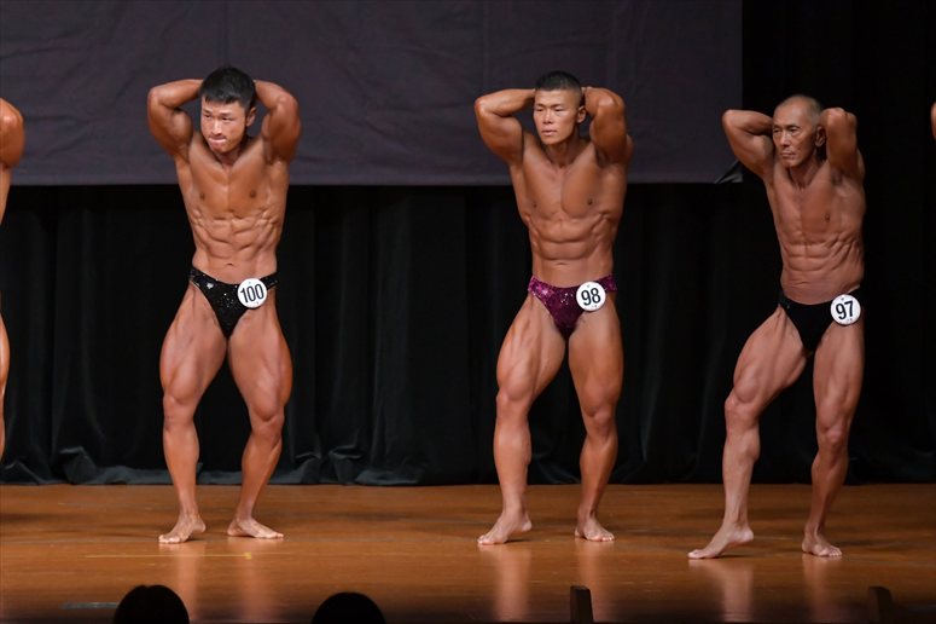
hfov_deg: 7.6
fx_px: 7017
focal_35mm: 270
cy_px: 312
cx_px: 468
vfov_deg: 5.1
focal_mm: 180
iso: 5000
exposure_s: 1/400
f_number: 5.6
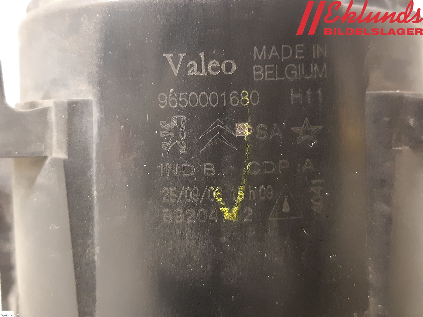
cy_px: 158
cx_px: 212
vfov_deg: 53.1
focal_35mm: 26
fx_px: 318
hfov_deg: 67.3
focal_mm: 3.93
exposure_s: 1/17
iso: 640
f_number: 1.7
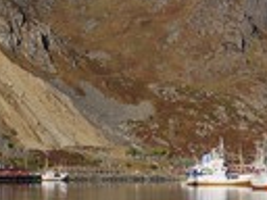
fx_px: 1504
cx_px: 123
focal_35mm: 195
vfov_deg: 7.6
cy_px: -4
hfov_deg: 10.1
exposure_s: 1/160
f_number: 16
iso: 200
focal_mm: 62
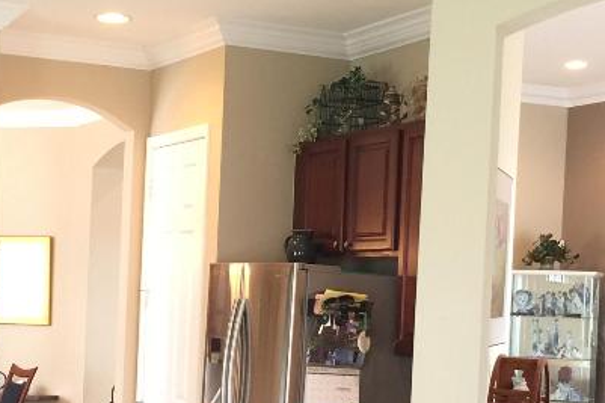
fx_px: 1293
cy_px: 323
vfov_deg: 17.6
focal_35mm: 77
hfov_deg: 26.0
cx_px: 148
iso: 80
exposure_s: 1/15
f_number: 2.2
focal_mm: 4.15
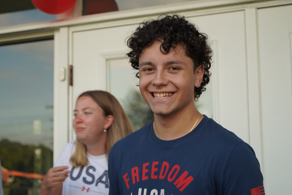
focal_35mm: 70
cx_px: 146
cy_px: 98
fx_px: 568
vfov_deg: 19.5
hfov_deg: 28.8
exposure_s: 1/160
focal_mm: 70
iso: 200
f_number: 5.6
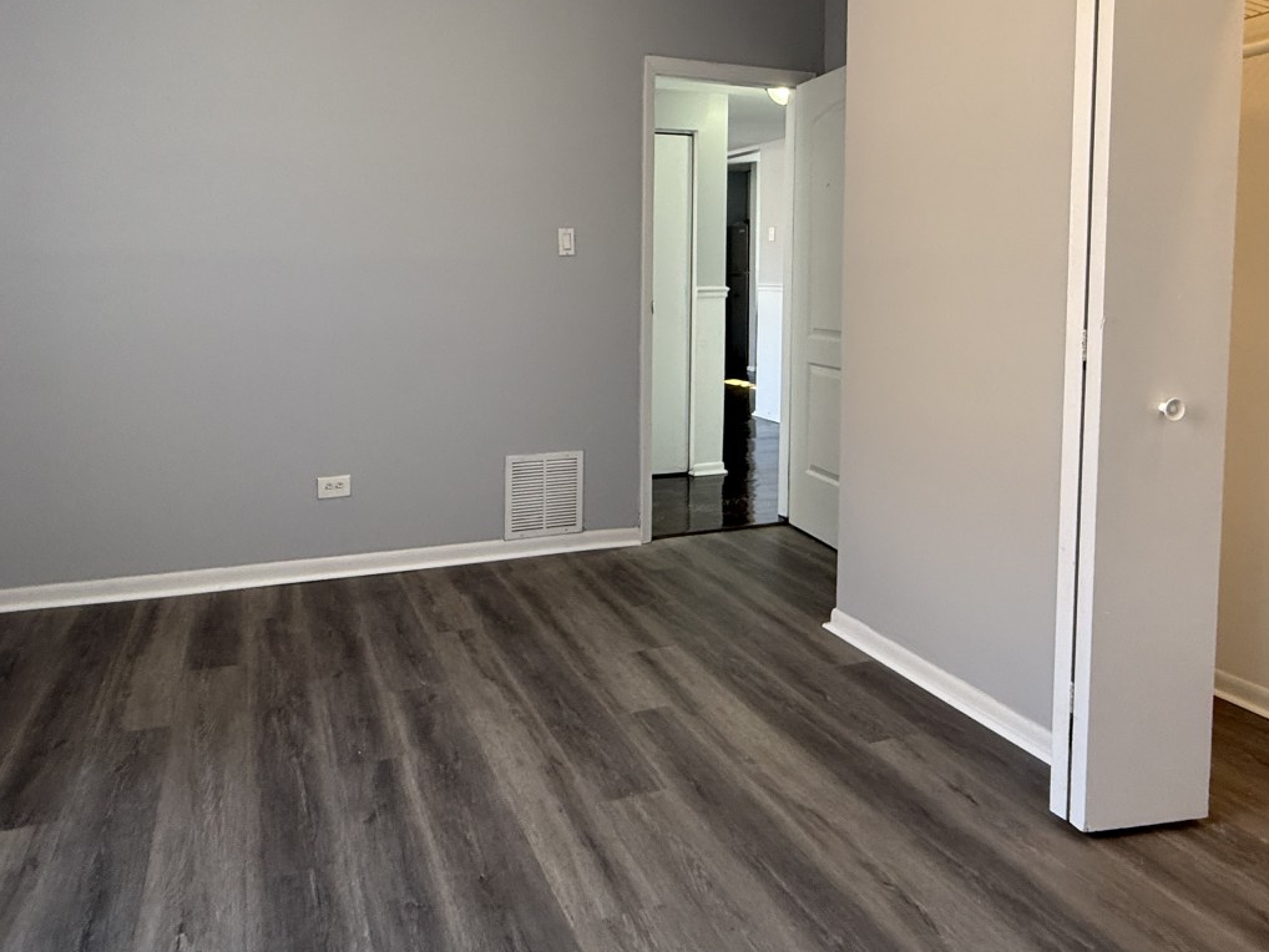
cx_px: 519
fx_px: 807
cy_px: 314
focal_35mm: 22
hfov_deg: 75.7
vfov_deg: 59.6
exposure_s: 1/120
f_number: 2.2
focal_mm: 2.22
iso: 250
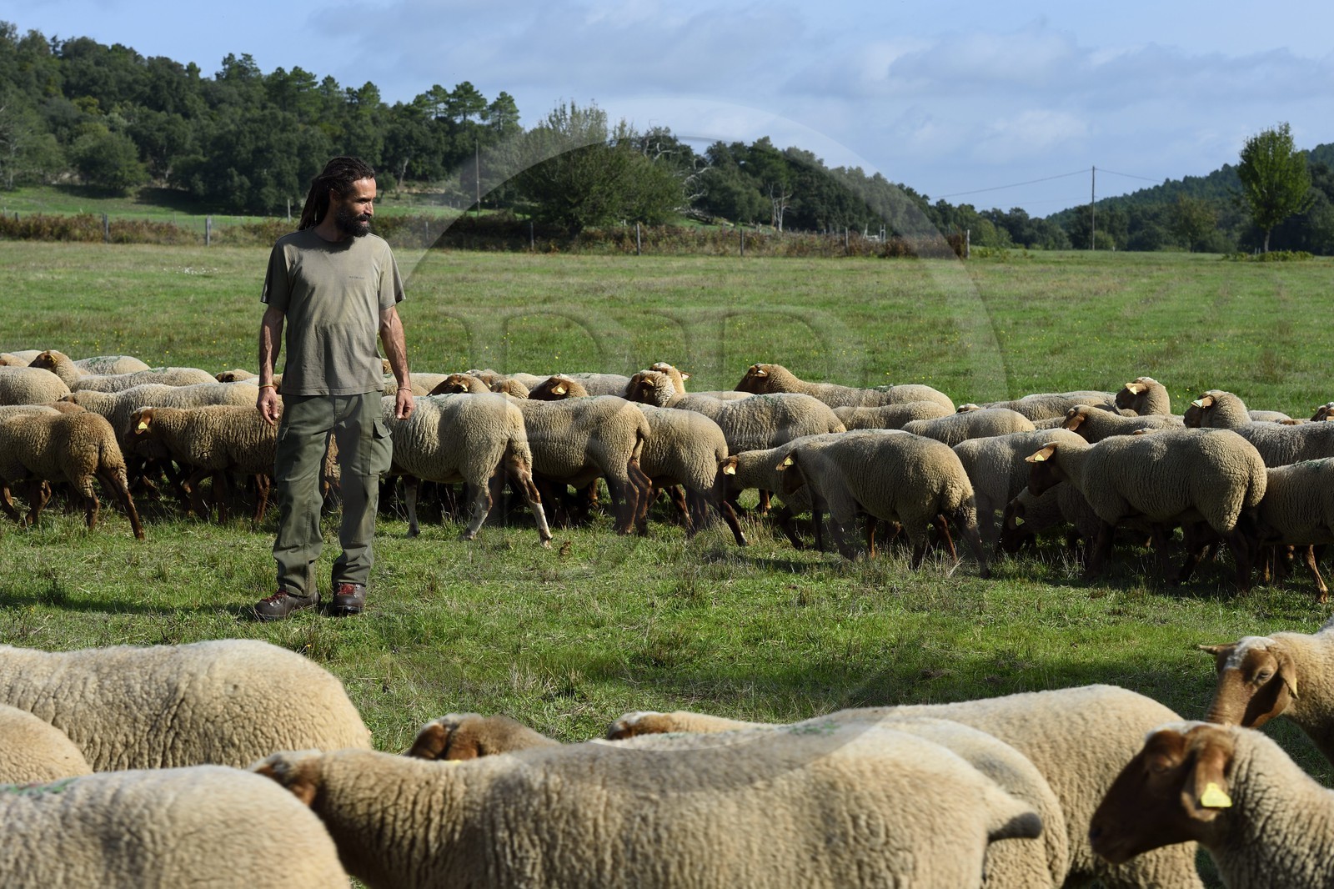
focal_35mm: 78
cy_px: 444
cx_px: 667
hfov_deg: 26.0
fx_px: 2890
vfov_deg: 17.5
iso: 200
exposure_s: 1/320
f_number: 9
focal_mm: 78
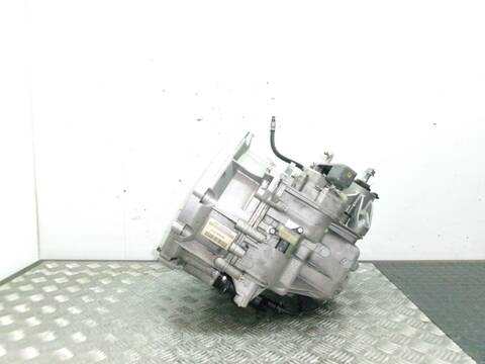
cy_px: 182
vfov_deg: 49.7
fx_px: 392
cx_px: 242
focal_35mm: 28
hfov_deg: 63.4
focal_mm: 5.1
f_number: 3.9
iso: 3200
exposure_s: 1/170
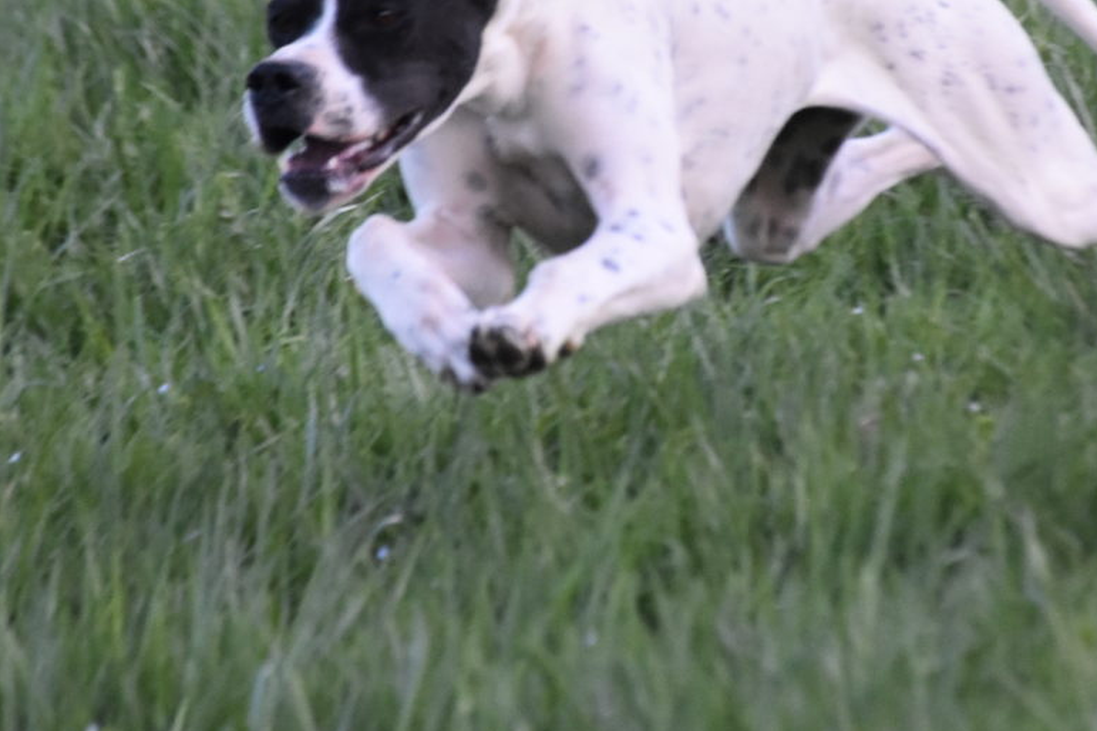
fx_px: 17002
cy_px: 139
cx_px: 612
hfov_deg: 3.7
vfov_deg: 2.5
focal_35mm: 558
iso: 1600
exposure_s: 1/1000
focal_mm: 140
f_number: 5.6
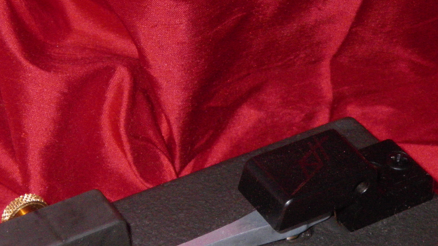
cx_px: 152
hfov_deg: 20.5
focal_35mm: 104
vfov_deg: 11.4
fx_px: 1208
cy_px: 296
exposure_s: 1/60
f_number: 4.4
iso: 400
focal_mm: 9.1
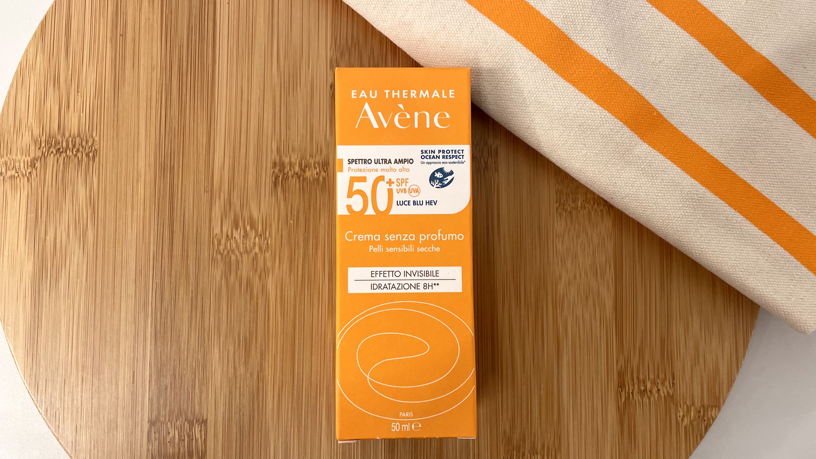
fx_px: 627
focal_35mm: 29
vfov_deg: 40.2
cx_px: 398
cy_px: 225
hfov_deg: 66.1
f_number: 1.6
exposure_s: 1/100
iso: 125
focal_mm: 4.2
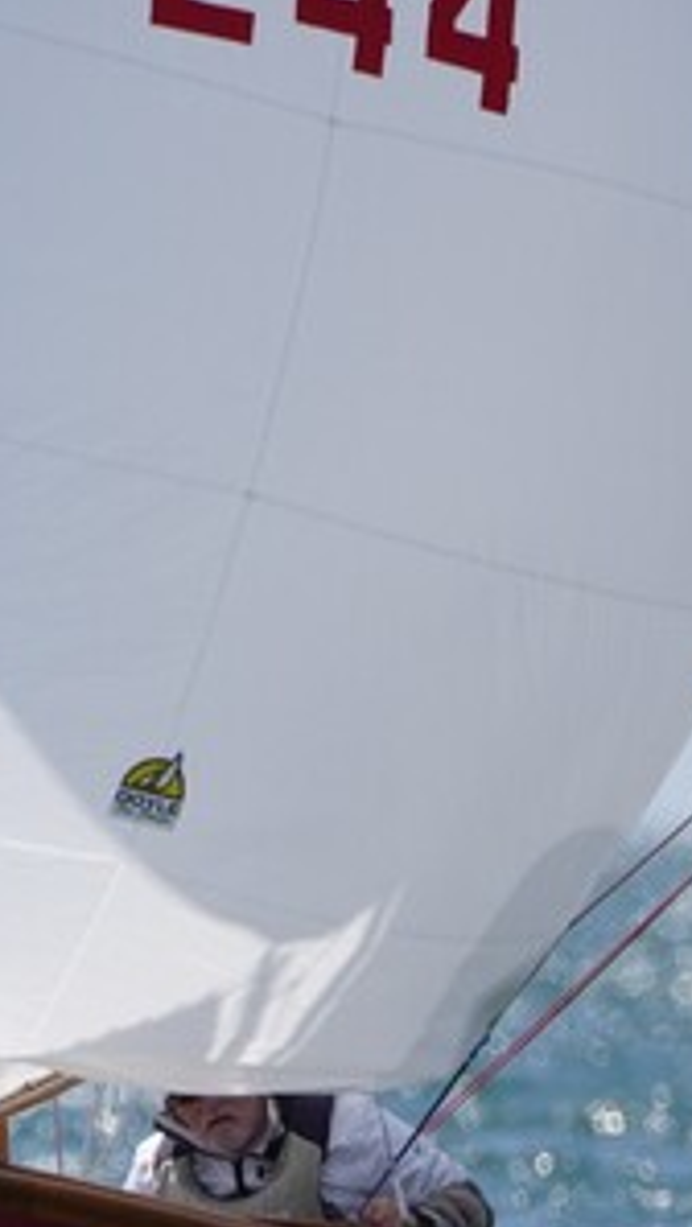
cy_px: 1011
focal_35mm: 2532
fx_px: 82455
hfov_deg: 0.5
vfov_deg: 0.9
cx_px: 152
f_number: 6.3
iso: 320
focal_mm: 600
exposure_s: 1/1600
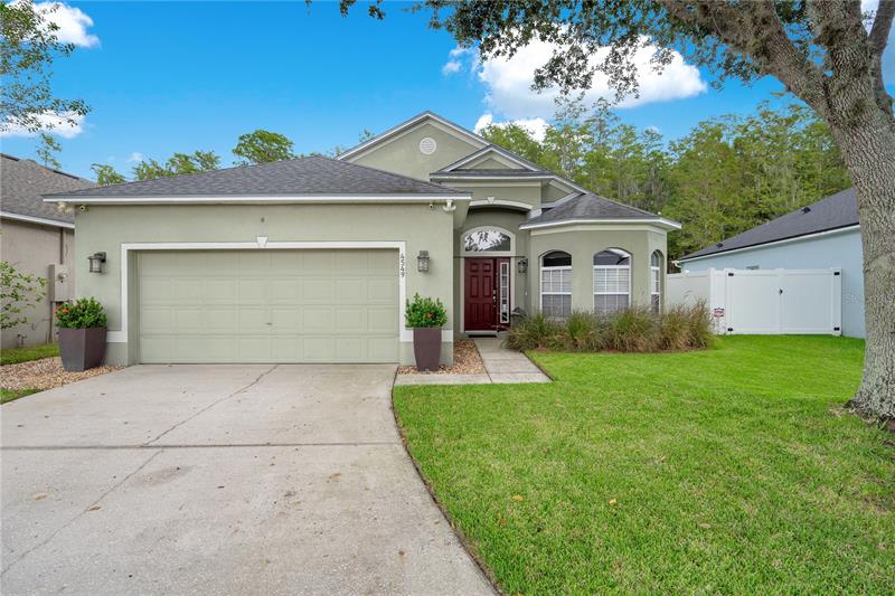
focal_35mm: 16
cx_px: 448
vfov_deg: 73.7
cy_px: 298
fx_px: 398
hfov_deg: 96.7
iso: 100
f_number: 8
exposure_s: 1/80
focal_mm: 16
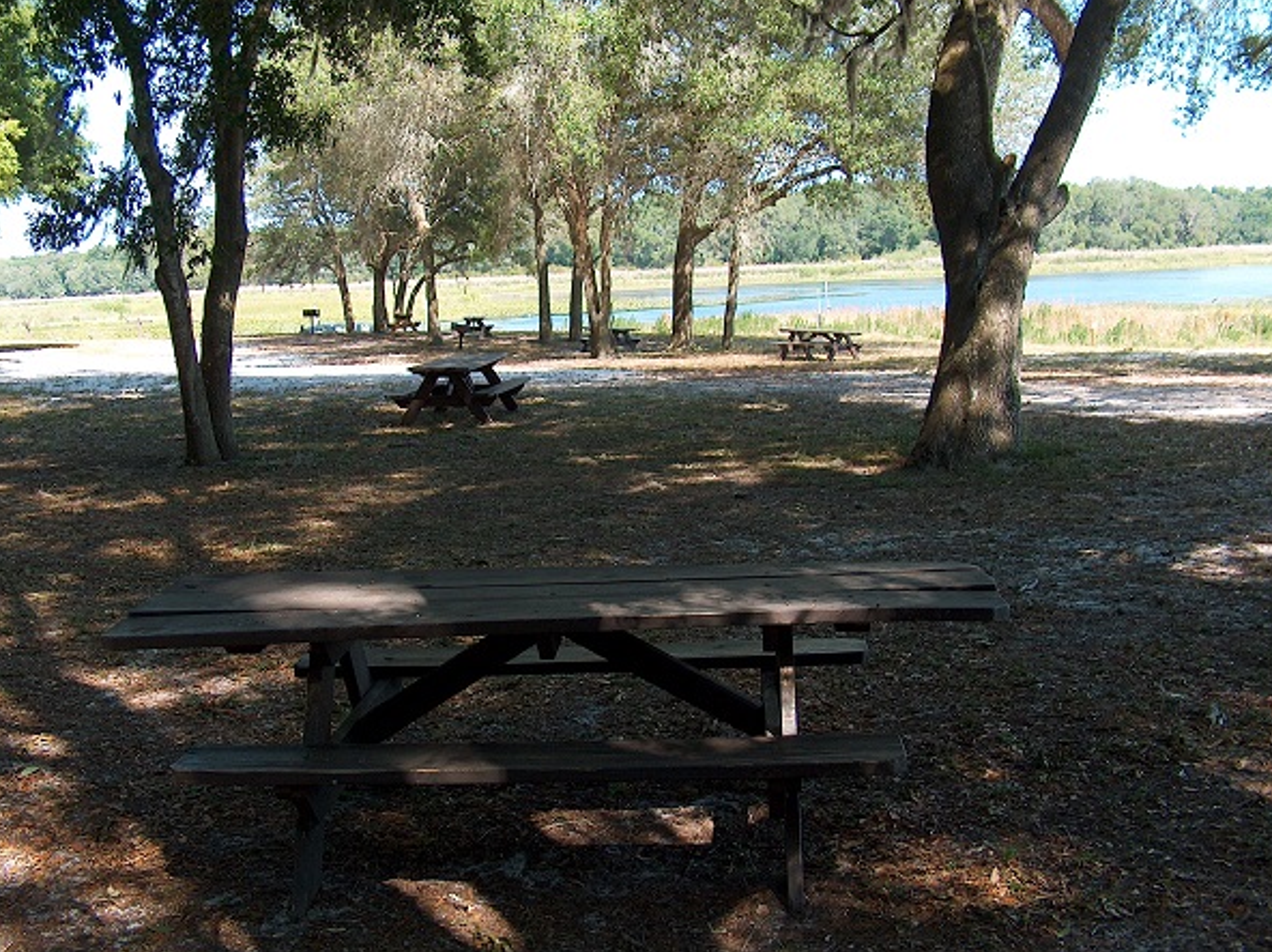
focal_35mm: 40
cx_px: 610
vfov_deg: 35.9
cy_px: 450
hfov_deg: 46.8
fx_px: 1469
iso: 100
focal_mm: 7.6
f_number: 3.4
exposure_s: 1/238
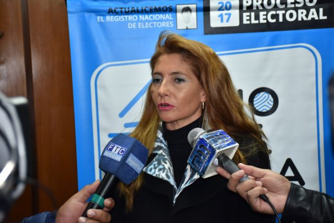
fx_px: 668
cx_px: 167
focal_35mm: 72
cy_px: 112
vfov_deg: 18.9
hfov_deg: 28.1
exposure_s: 1/125
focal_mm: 48
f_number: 4.5
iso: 640
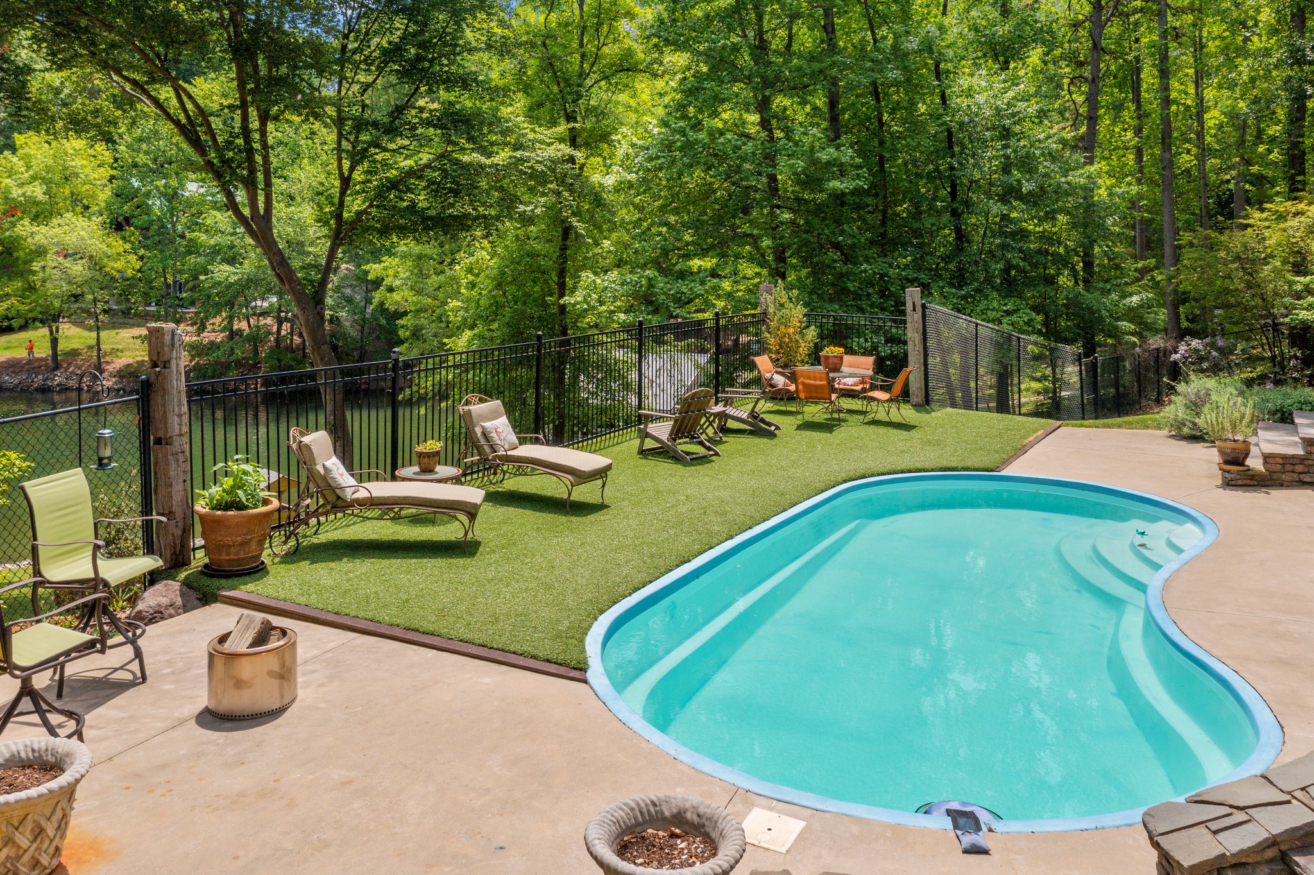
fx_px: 1022
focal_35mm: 28
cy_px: 438
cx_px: 657
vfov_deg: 46.4
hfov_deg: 65.5
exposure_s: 1/500
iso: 100
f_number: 6.3
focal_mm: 10.26
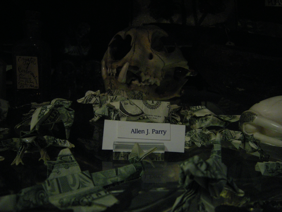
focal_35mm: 28
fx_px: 228
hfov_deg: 63.4
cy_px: 106
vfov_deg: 49.7
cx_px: 141
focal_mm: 4.7
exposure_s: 1/59.8
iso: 400
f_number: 2.8
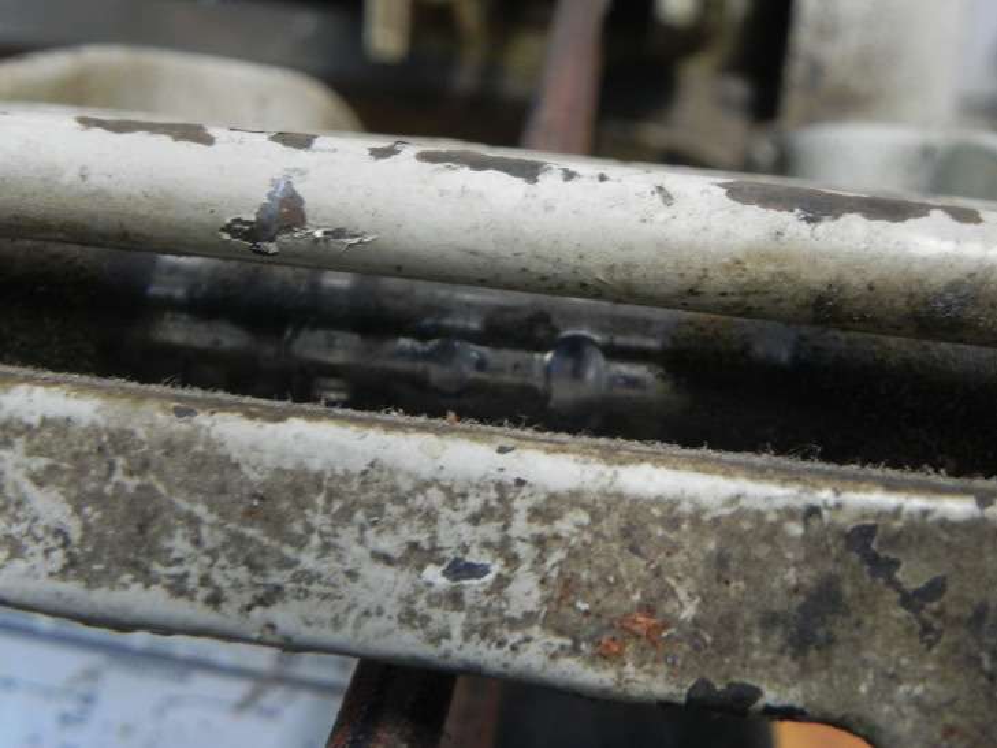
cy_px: 374
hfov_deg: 45.8
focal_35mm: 41
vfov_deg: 35.1
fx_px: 1181
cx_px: 498
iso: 400
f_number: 3.2
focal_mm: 7.3
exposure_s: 1/15.3
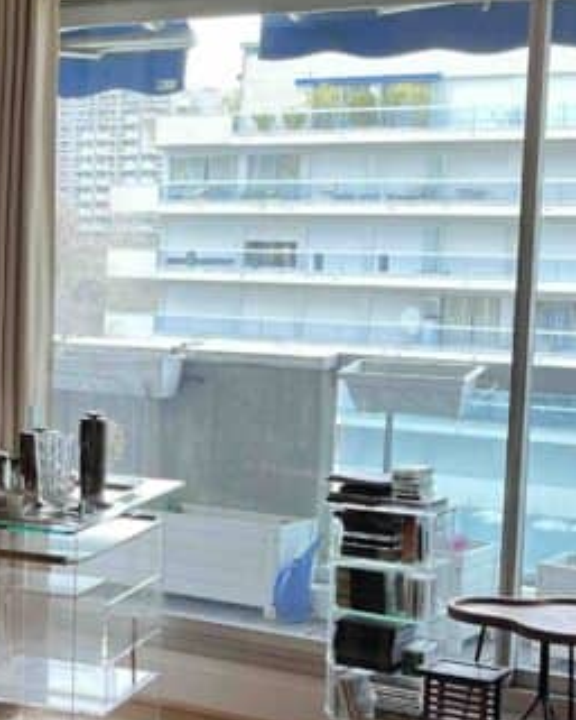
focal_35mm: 81
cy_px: 406
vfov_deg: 23.5
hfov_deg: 18.1
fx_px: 1725
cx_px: -101
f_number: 1.6
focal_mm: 5.1
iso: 80
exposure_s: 1/100
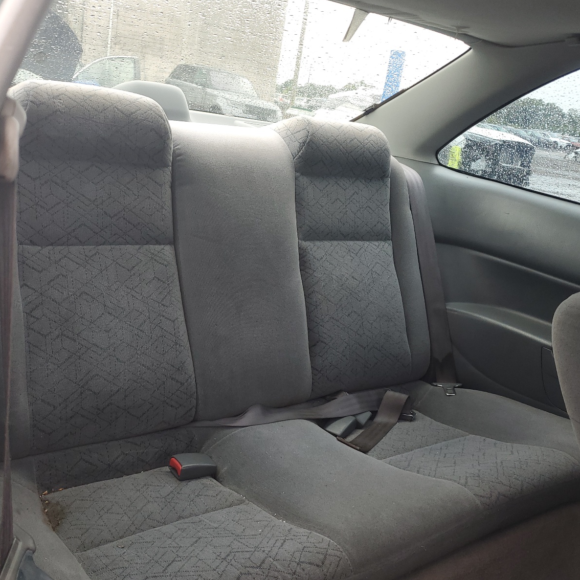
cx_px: 241
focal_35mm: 31
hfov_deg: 52.3
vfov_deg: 52.5
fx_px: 588
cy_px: 291
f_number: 1.5
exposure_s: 1/143
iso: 50
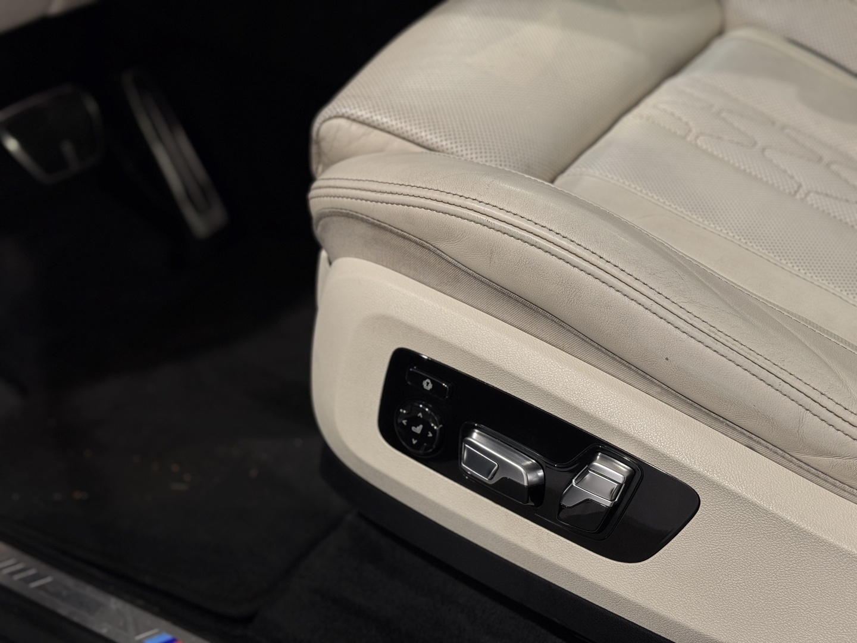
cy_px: 322
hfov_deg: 39.7
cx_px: 428
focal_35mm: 48
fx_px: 1188
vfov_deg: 30.3
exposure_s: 1/100
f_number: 1.78
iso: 64
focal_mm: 6.76
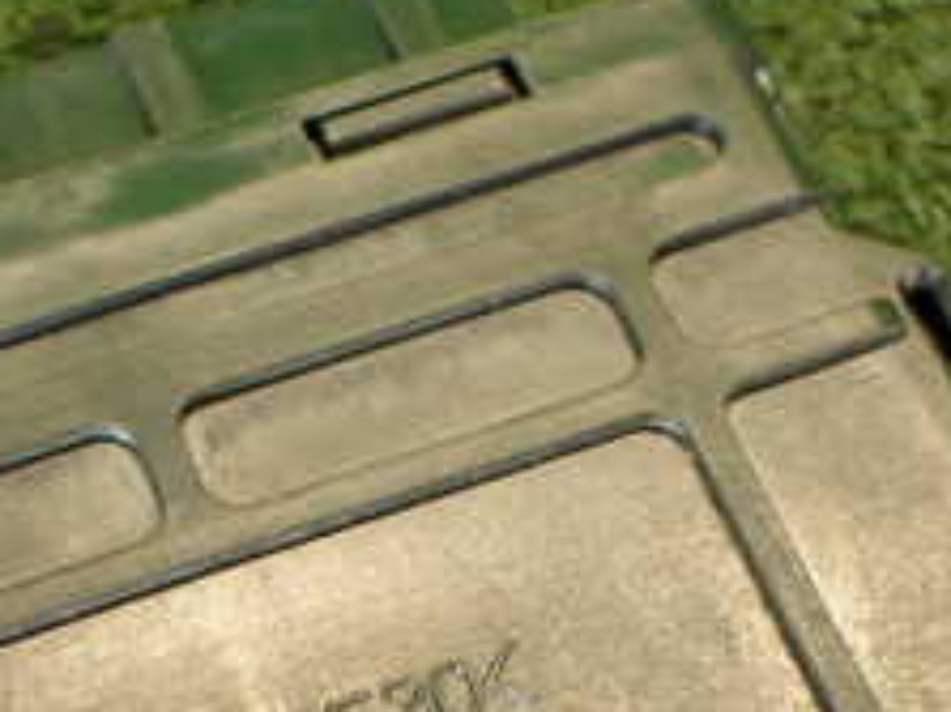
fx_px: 2663
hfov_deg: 20.1
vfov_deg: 14.9
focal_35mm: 97
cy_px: 763
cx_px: 222
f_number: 2.5
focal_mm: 6.37
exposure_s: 1/40
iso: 250
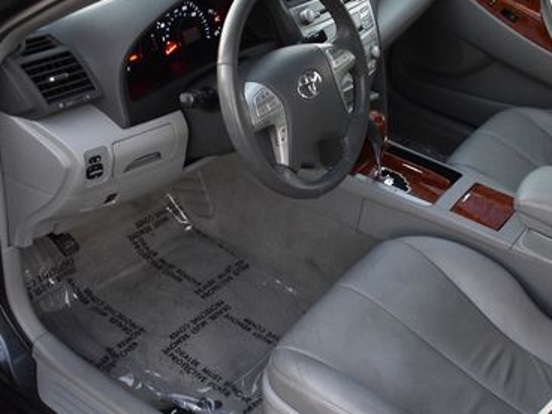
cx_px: 313
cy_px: 241
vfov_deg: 32.1
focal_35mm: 45
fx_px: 718
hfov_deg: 42.0
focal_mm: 18
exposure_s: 1/125
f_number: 3.5
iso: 1250
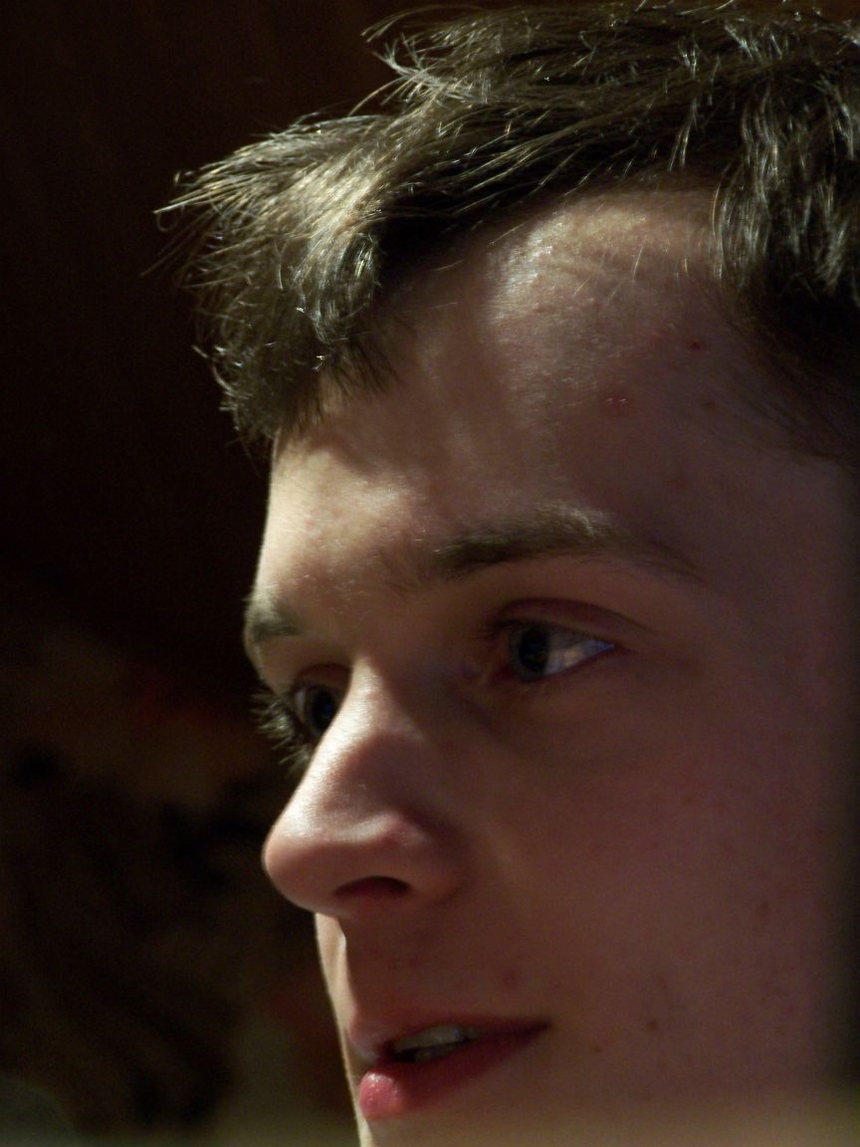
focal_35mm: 169
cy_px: 574
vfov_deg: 11.7
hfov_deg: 8.8
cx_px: 430
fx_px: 5598
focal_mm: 28
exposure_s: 1/8
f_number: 3.2
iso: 140
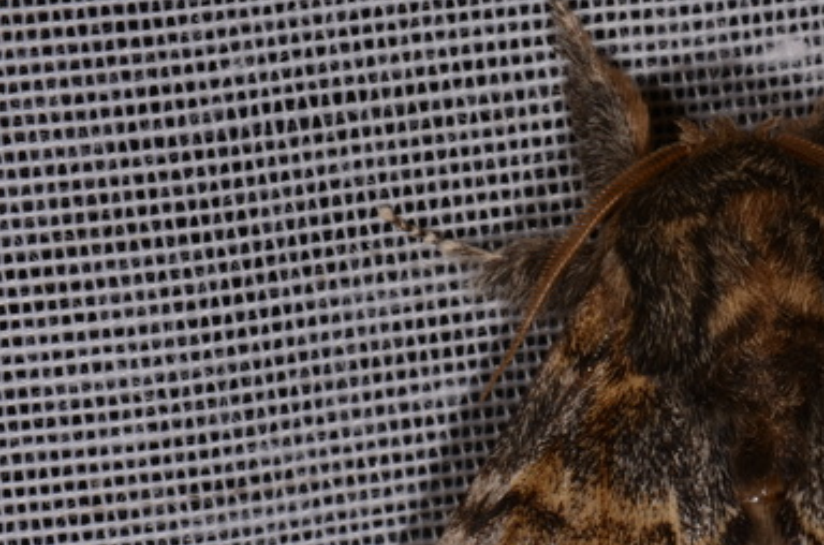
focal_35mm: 263
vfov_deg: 5.2
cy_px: 470
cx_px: 725
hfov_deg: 7.8
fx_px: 6006
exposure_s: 1/60
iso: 100
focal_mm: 85
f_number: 32
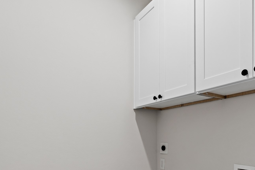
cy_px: 139
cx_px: 145
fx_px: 191
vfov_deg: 45.2
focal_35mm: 27
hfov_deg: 67.1
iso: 200
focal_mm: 16
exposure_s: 1/2.5
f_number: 9
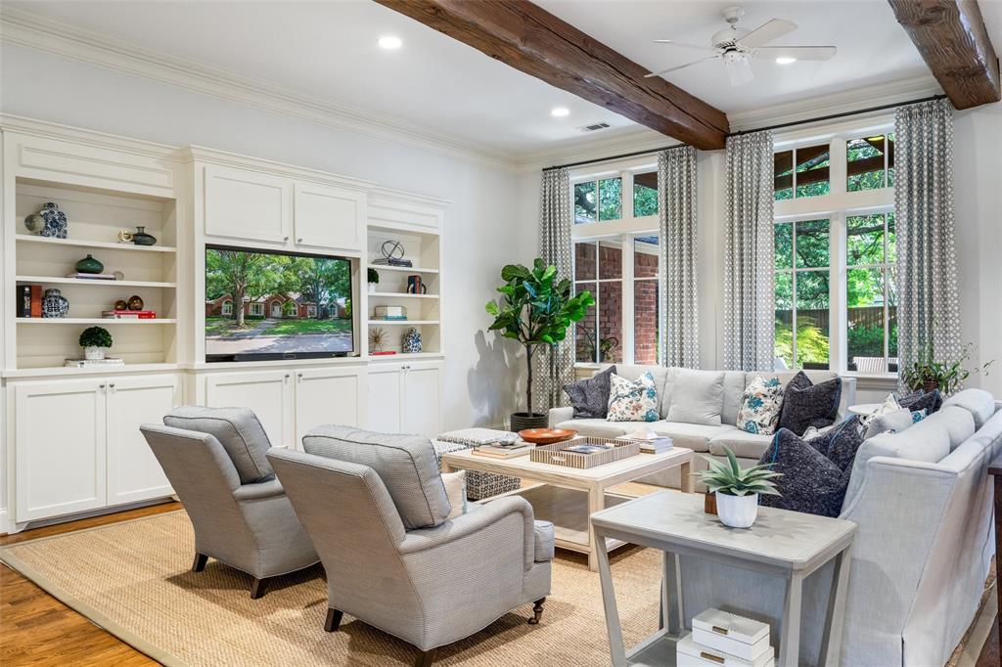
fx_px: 696
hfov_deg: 71.5
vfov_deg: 51.3
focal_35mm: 25
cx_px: 501
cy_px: 334
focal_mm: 25
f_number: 5.6
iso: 800
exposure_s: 1/8
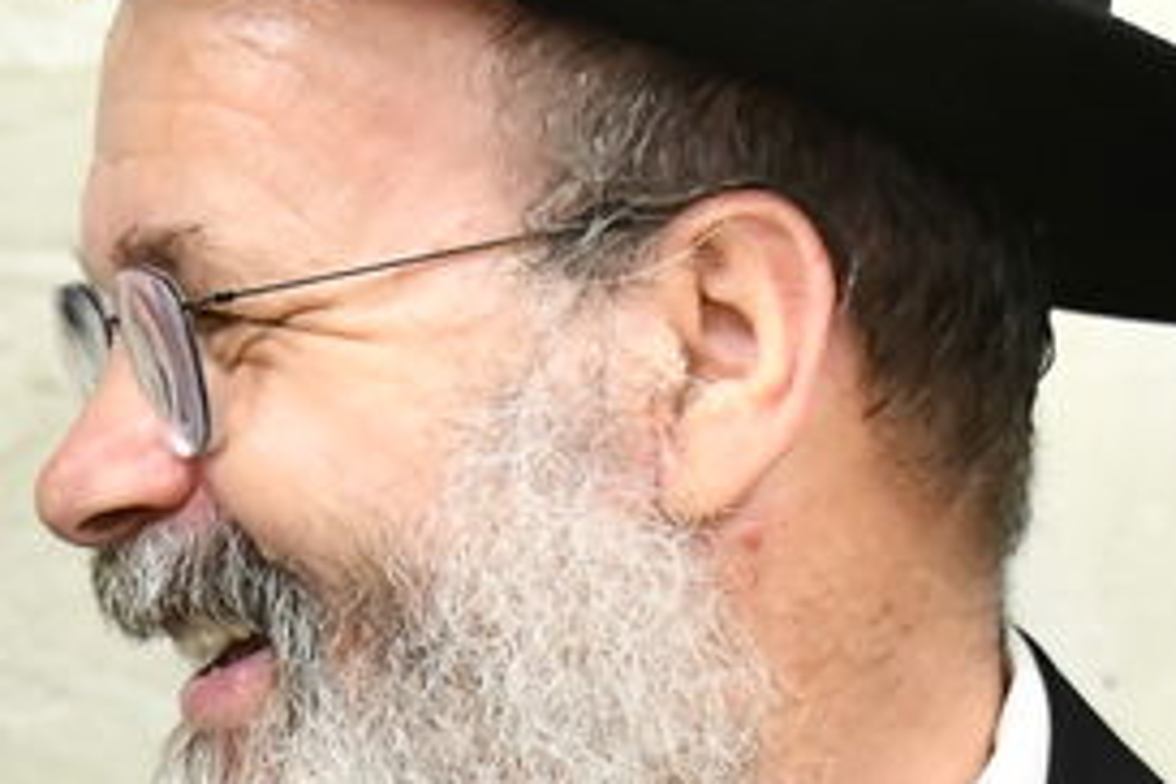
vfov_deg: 6.4
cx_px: -293
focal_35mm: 215
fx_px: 7023
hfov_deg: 9.4
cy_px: 911
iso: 3200
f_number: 5.6
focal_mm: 42
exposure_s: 1/200
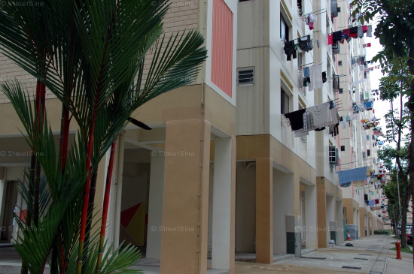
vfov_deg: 34.1
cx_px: 207
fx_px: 448
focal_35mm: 39
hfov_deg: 49.6
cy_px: 137
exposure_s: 1/250
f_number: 8
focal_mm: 26
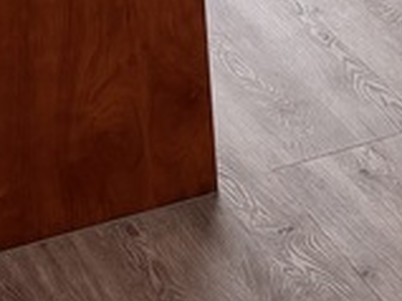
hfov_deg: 9.5
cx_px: 761
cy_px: -405
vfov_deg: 7.1
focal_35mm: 196
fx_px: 2274
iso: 50
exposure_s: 1/381
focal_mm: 5.96
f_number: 1.6
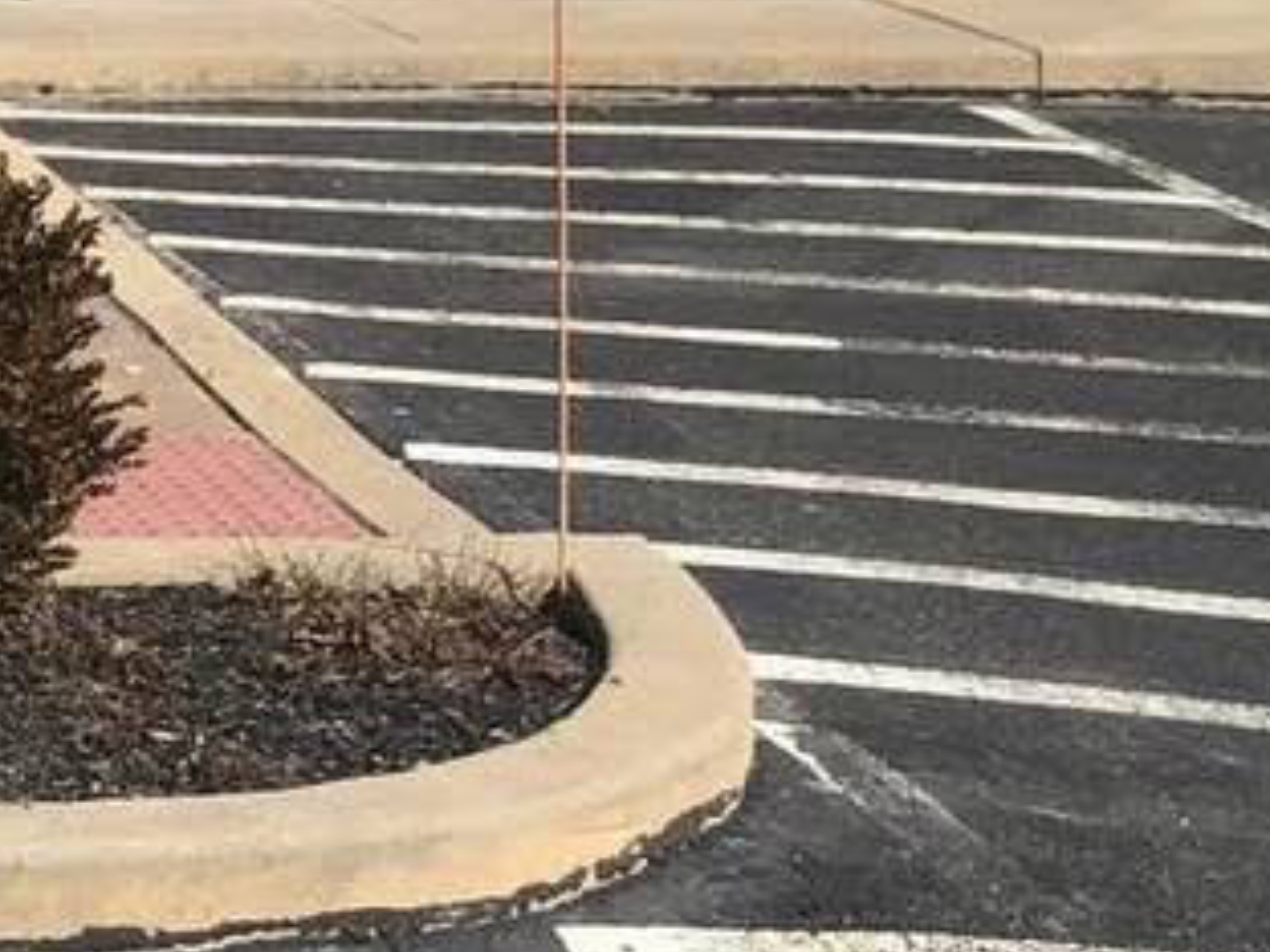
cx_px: -948
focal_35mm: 115
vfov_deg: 12.5
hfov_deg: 15.1
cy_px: -260
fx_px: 4219
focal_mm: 4
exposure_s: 1/2024
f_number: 1.8
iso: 20
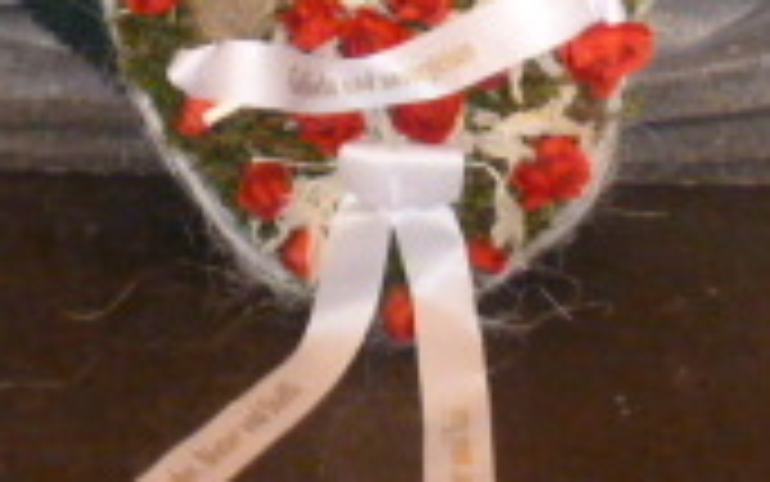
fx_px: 1994
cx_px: 284
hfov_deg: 21.8
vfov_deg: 12.4
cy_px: -437
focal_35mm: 95
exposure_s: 1/15
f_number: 3.3
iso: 800
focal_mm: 4.3
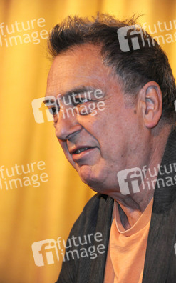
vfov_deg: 15.0
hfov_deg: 9.4
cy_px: 142
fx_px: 1068
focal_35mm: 139
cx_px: 89
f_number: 5.6
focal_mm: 135
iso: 3200
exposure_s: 1/60
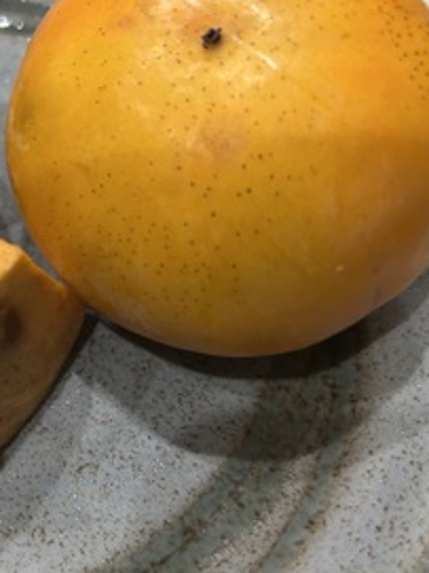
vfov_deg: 41.2
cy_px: 264
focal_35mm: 46
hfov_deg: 28.2
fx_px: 761
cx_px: -59
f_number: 1.5
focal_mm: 5.7
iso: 160
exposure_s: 1/60
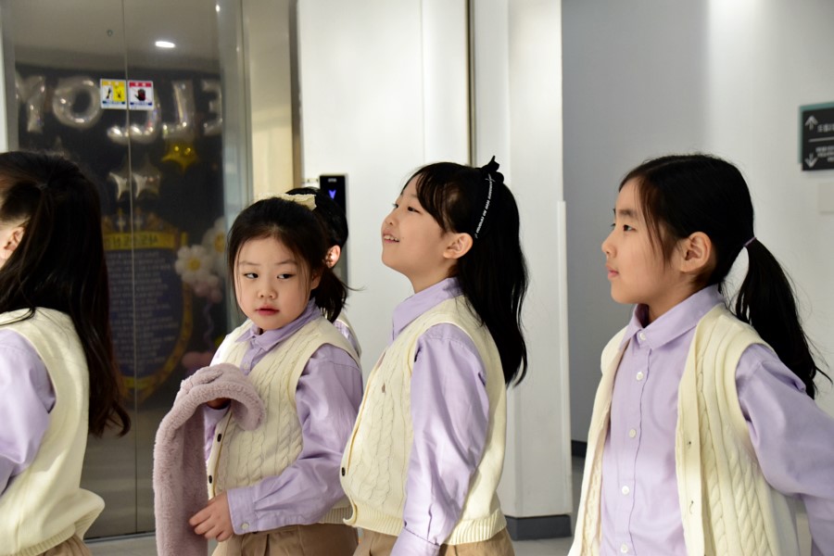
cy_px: 278
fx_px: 1911
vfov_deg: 16.6
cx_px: 417
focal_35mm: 82
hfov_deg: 24.6
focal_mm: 55
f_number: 7.1
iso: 800
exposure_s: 1/200
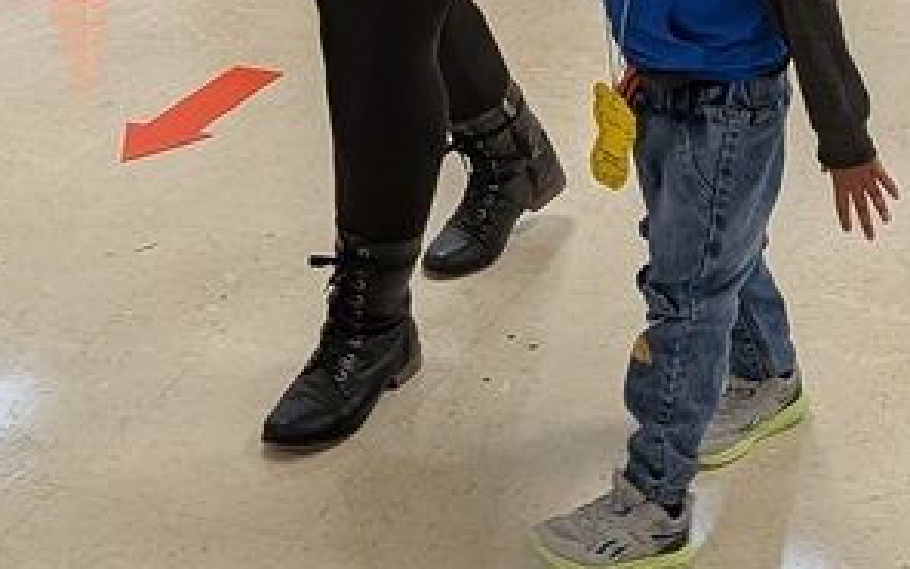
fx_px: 2182
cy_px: -18
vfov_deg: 14.6
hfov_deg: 23.3
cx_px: 698
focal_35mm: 88
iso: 76
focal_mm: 4.53
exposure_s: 1/100
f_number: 1.7
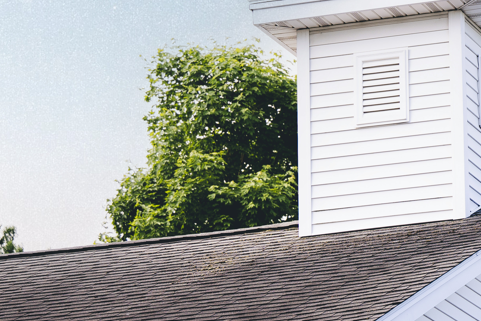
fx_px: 2939
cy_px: -158
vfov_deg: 6.2
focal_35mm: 220
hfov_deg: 9.1
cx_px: 730
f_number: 2.8
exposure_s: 1/1000
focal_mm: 70
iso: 40
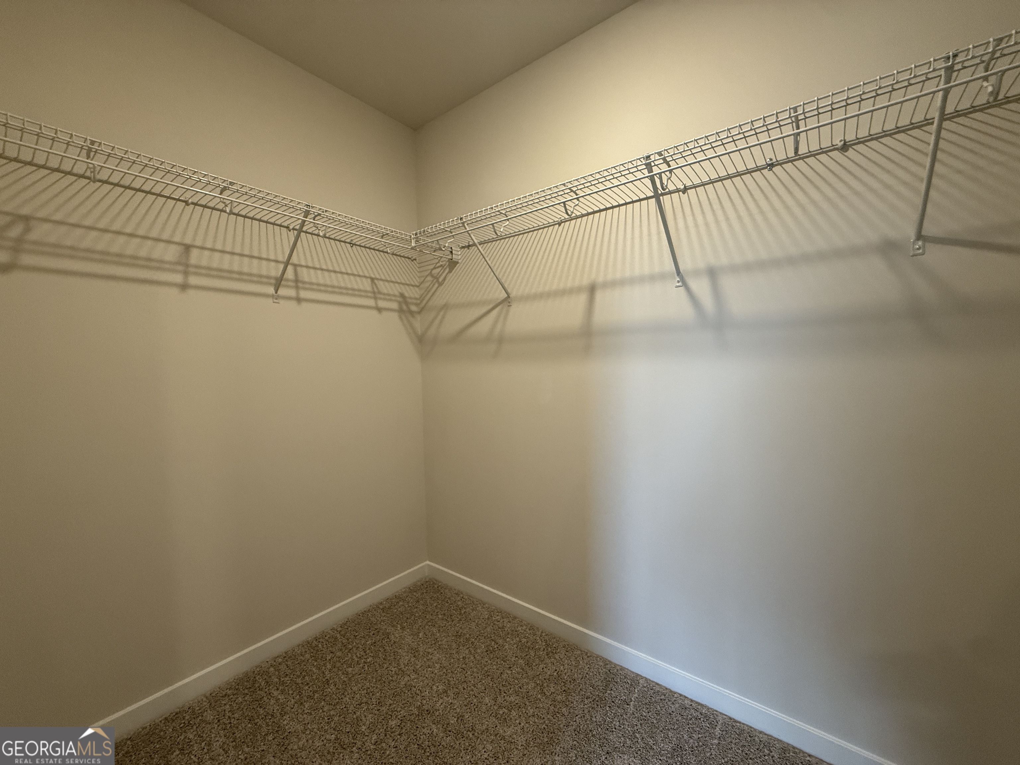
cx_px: 510
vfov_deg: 85.7
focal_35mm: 14
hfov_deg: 102.1
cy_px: 382
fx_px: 413
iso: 320
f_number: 2.2
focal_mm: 2.22
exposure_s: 1/120
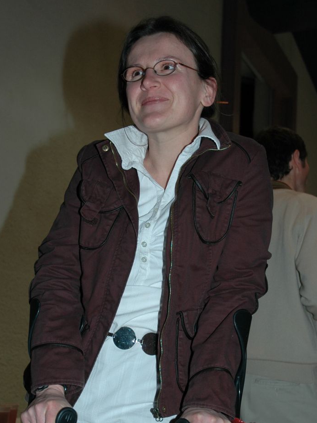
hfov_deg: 21.7
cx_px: 145
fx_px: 828
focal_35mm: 68
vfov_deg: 28.3
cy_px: 303
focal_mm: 29
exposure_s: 1/60
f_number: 4
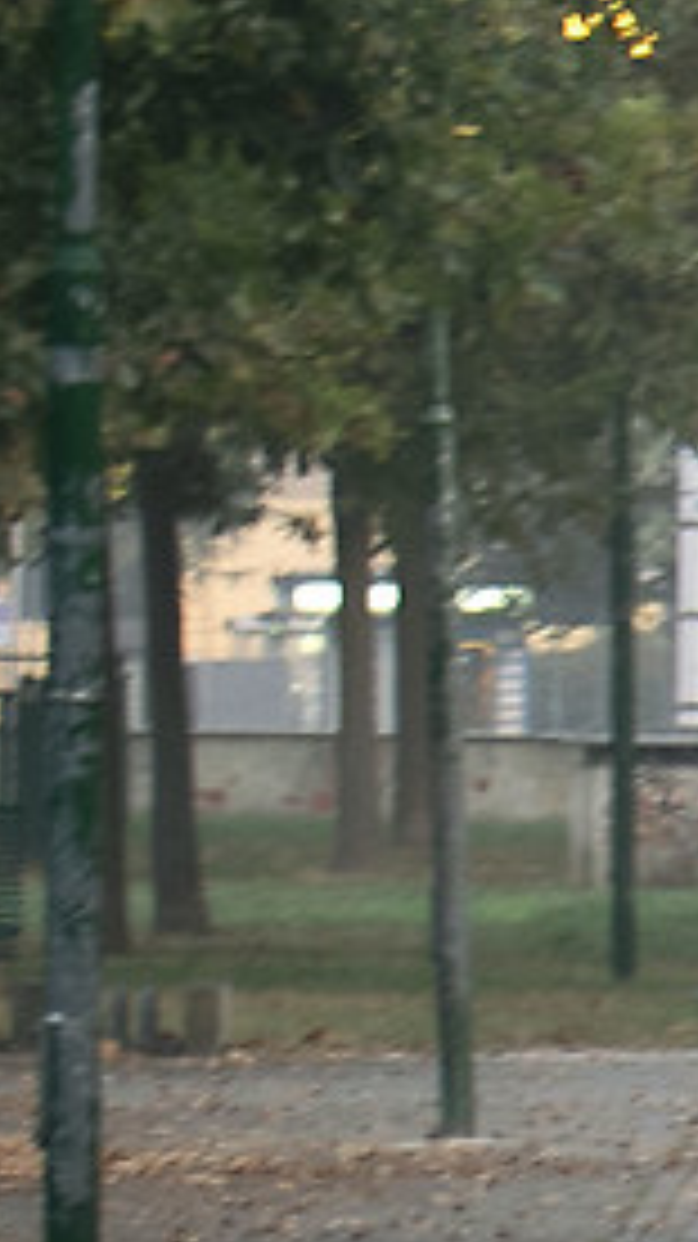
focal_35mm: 657
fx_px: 21644
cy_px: 968
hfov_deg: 1.8
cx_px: 3080
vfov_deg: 3.3
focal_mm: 48
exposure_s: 1/1.67
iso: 100
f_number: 5.3
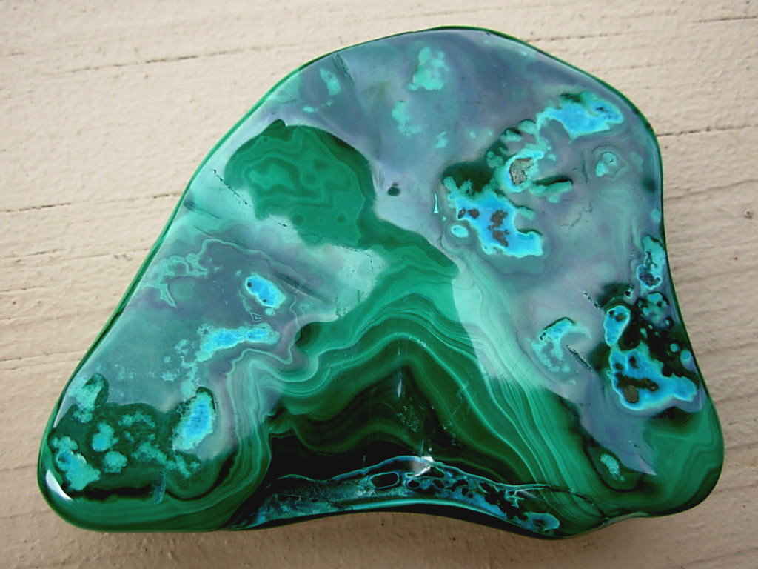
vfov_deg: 37.7
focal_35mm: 38
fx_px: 832
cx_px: 379
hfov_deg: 49.0
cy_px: 284
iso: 50
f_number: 2.9
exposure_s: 1/287
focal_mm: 6.3
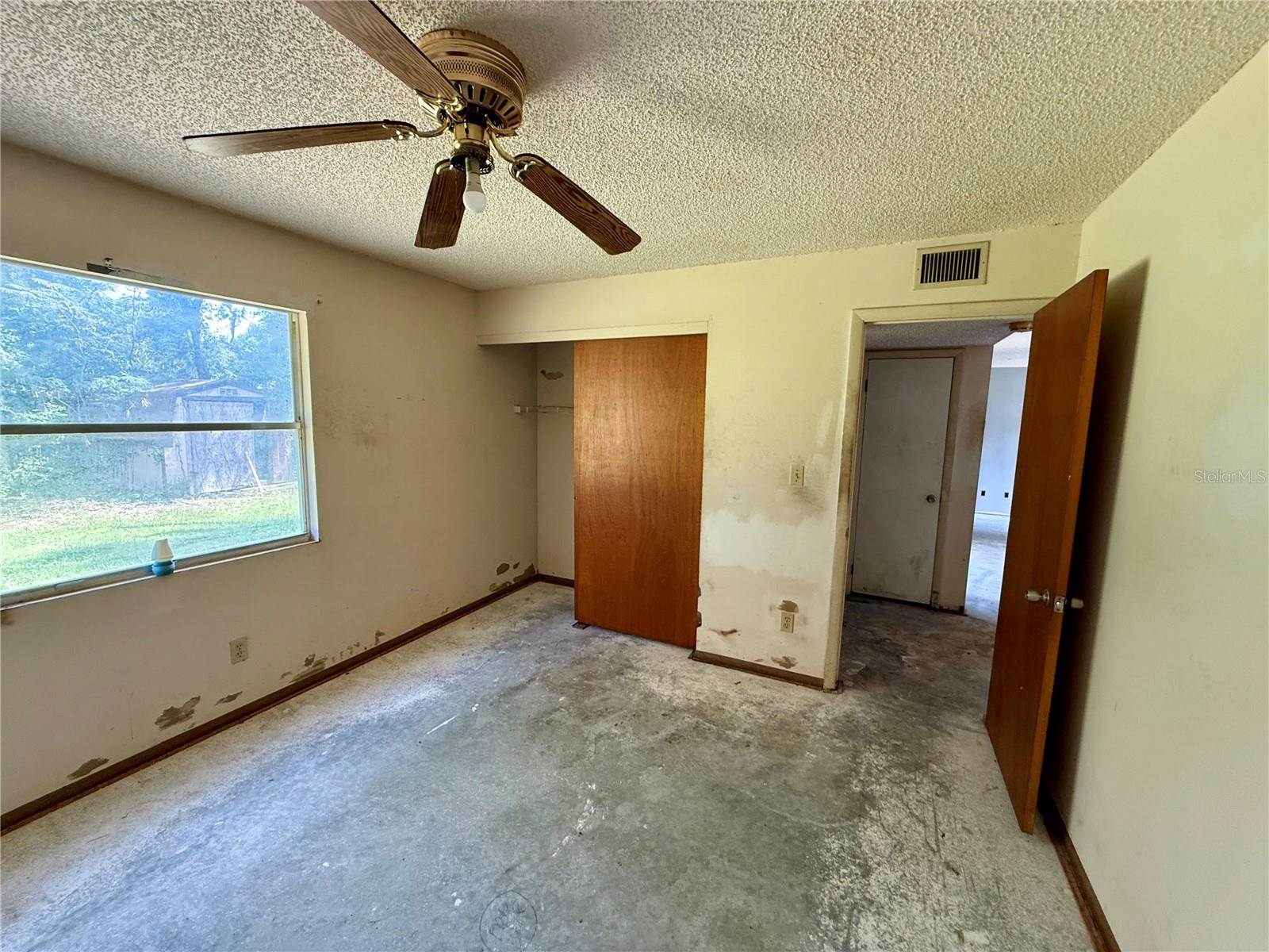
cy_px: 476
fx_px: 513
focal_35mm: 14
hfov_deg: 102.1
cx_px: 634
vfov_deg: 85.7
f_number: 2.2
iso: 320
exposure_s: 1/60
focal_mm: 2.22
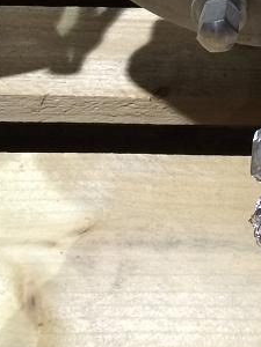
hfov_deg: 14.8
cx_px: 270
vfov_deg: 18.4
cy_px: -131
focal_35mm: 98
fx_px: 985
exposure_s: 1/33
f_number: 2.2
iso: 250
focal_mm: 4.12
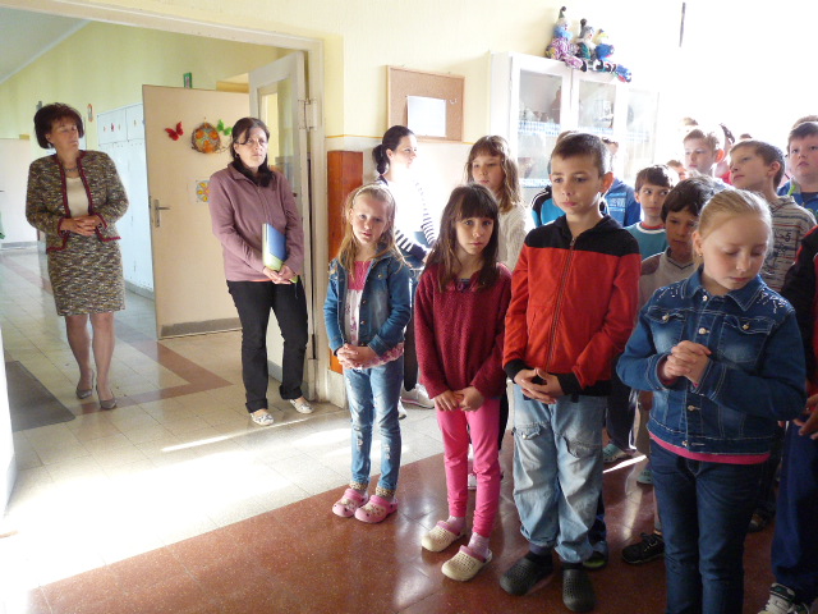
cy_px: 307
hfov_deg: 65.3
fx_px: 638
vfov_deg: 51.4
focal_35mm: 27
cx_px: 409
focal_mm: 4.8
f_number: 2.8
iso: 400
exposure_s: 1/60
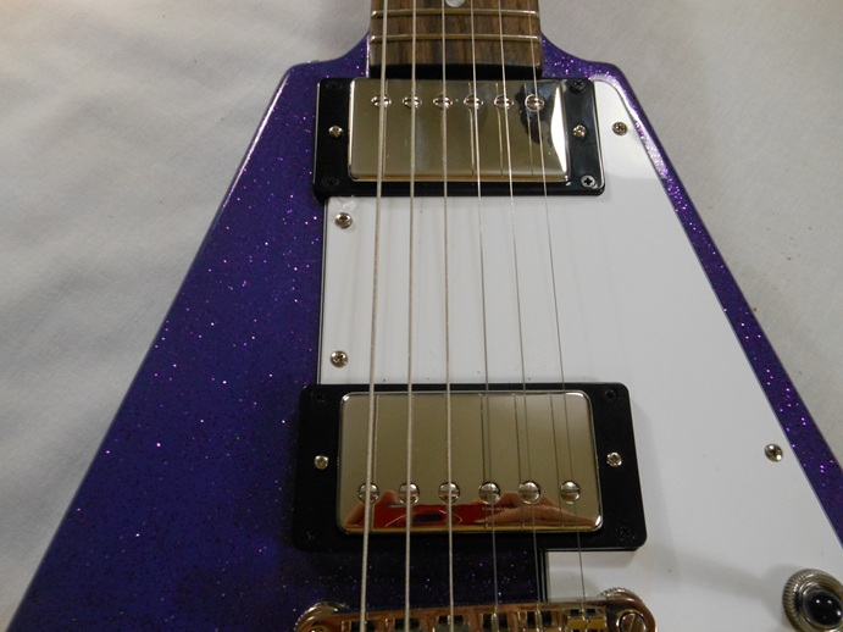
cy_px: 316
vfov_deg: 54.9
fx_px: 609
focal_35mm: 25
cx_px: 422
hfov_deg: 69.4
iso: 320
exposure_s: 1/30
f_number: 3.2
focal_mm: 4.5
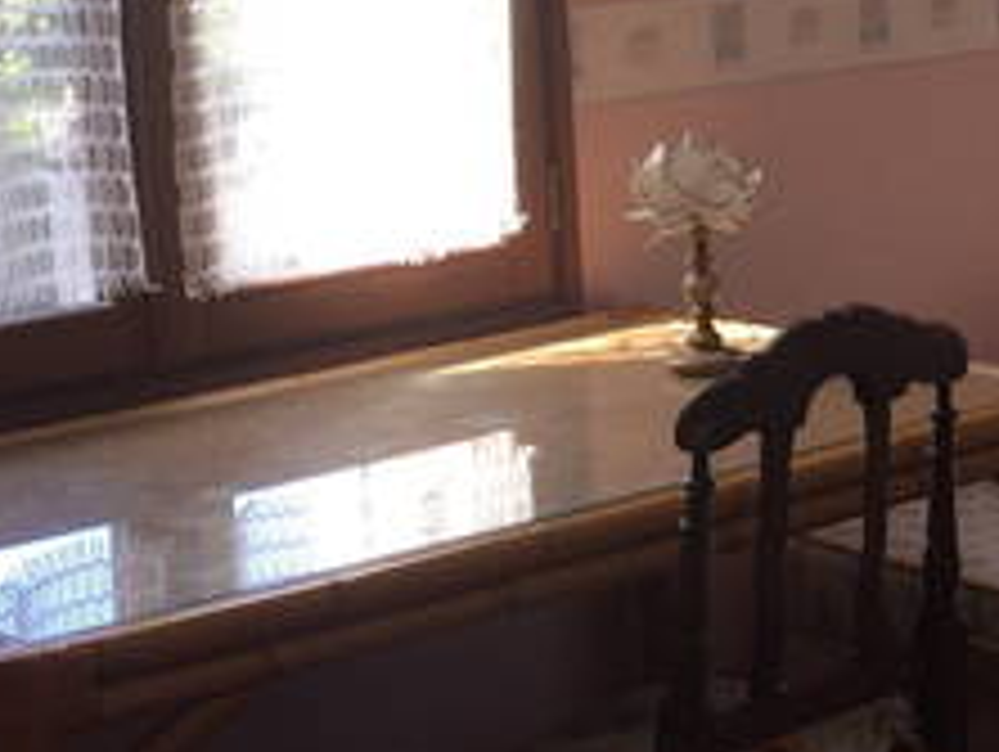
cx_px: 1161
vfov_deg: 14.3
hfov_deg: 18.2
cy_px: 158
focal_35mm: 103
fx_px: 2976
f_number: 2.2
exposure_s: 1/102
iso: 32
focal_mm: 4.15
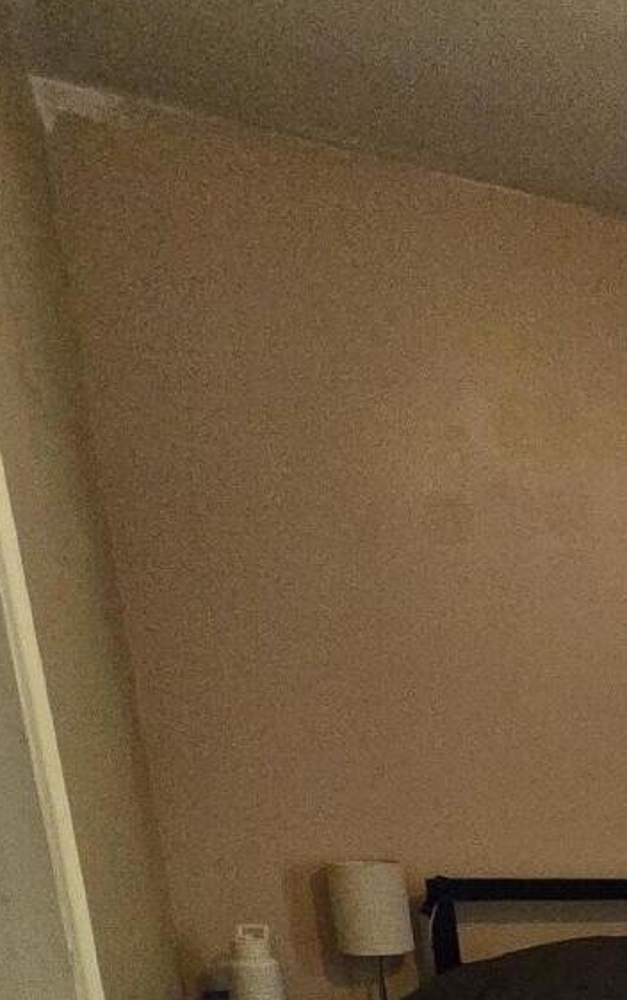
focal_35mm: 49
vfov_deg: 34.1
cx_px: 1297
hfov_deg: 17.5
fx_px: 1338
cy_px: 1162
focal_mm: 1.7
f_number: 2.2
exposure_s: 1/100
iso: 500
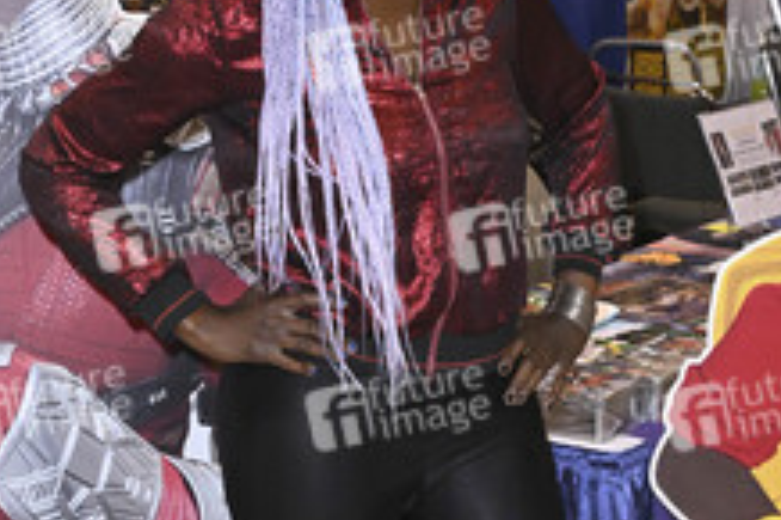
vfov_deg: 21.1
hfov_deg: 31.4
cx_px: 446
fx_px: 1387
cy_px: 140
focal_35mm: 64
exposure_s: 1/250
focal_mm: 31
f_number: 5.6
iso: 1000
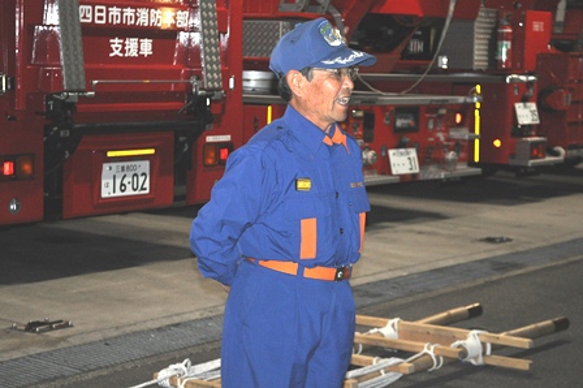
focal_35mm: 82
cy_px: 194
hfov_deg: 24.6
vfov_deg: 16.5
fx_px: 1335
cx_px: 292
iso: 800
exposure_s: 1/60
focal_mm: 55
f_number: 5.6
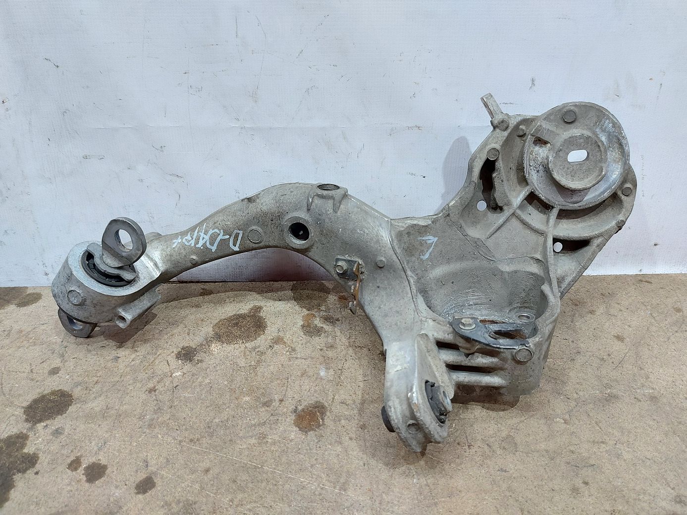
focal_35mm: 24
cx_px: 344
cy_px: 258
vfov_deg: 56.8
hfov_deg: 71.6
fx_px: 476
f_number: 1.8
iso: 200
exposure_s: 1/33
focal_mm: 5.23
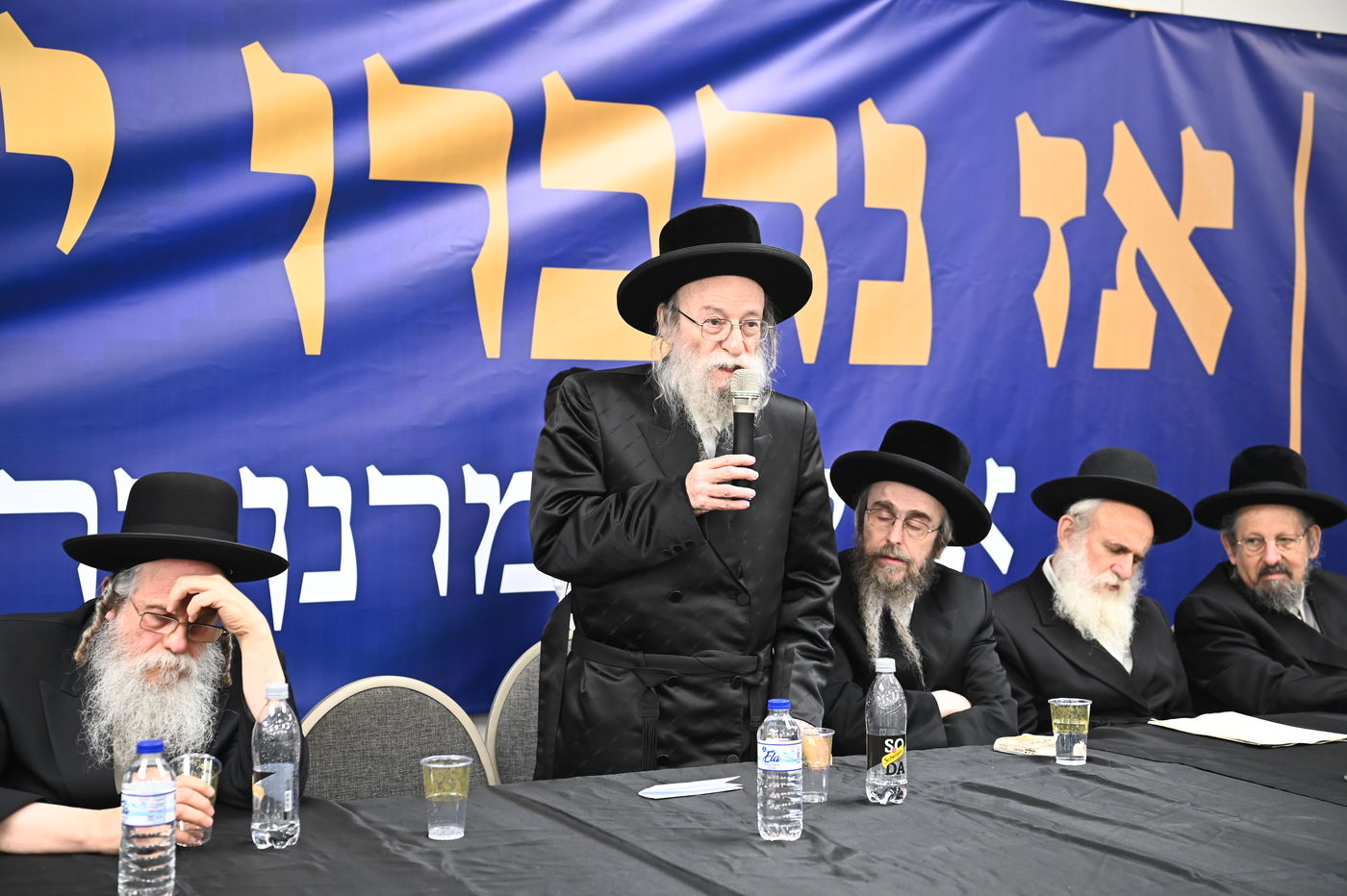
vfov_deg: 26.0
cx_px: 674
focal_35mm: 52
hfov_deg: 38.2
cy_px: 448
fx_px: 1945
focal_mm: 52
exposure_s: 1/160
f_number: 4
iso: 2000
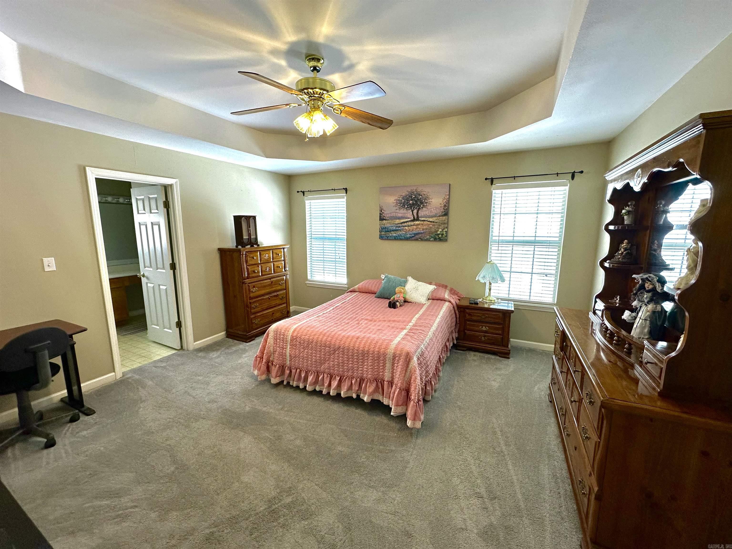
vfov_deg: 85.7
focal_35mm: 14
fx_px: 296
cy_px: 274
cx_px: 366
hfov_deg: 102.1
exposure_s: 1/120
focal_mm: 2.22
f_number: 2.2
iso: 160
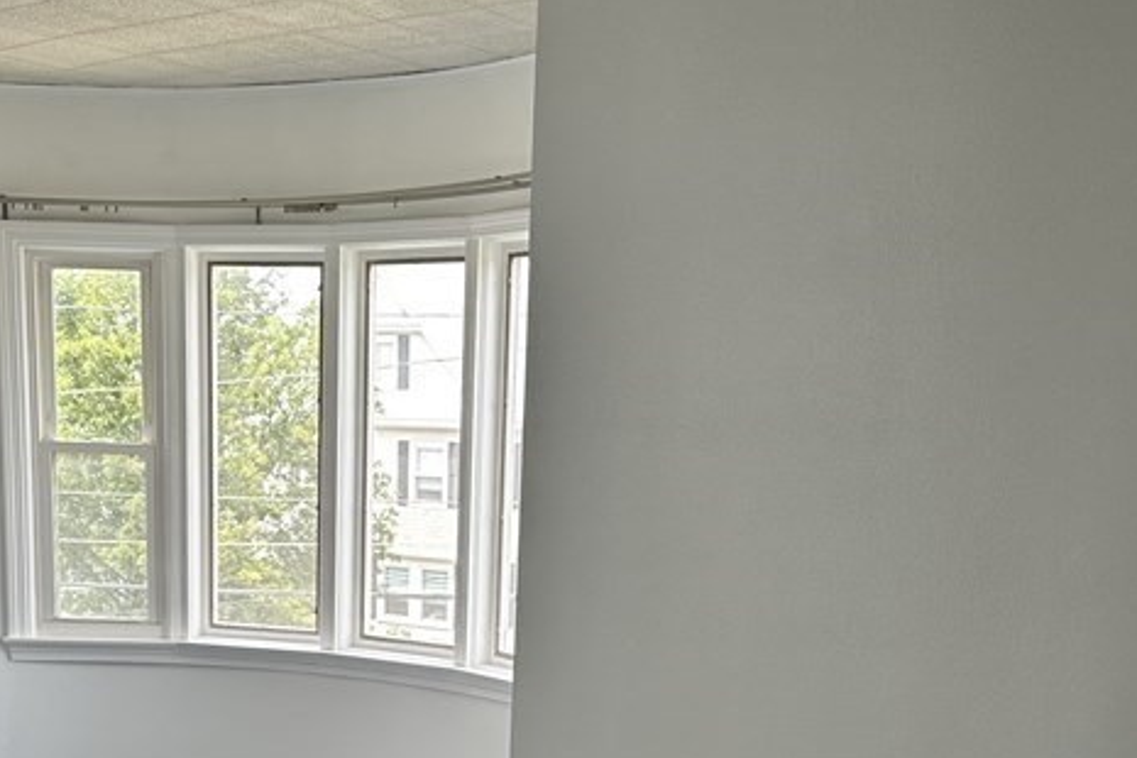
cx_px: 425
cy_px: 731
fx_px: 1737
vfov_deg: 23.7
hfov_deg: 36.0
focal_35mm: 55
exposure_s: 1/234
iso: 80
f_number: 1.78
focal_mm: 6.86
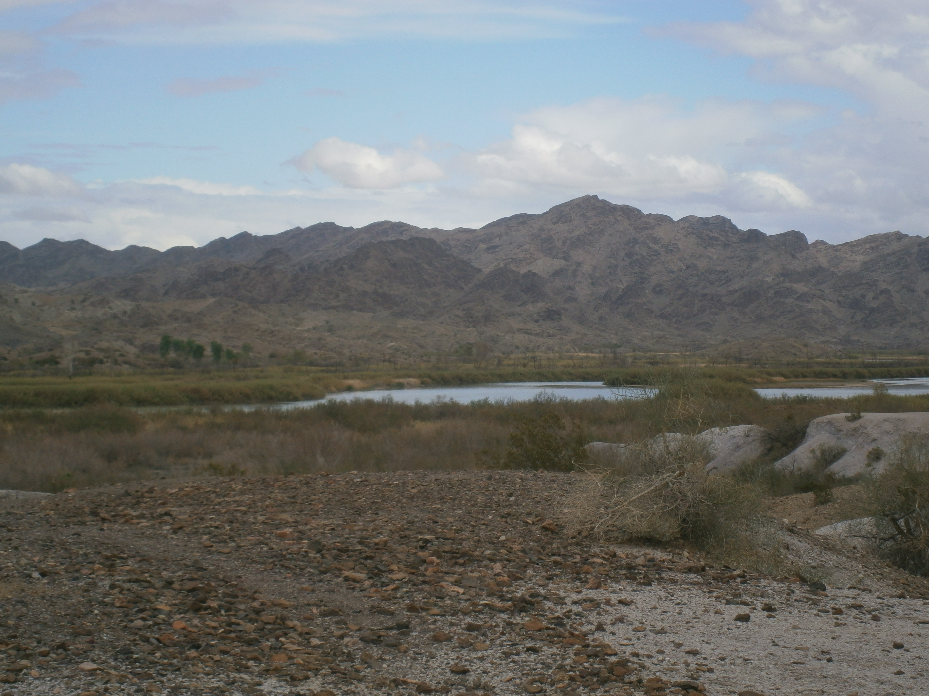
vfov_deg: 14.6
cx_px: 464
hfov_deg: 19.4
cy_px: 348
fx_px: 2711
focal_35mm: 101
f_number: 5.4
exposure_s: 1/640
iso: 80
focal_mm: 17.8
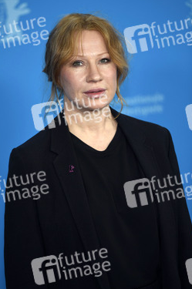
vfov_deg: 9.9
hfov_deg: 6.6
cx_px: 93
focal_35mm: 208
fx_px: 1668
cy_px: 151
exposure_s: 1/320
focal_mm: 195
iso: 640
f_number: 3.2
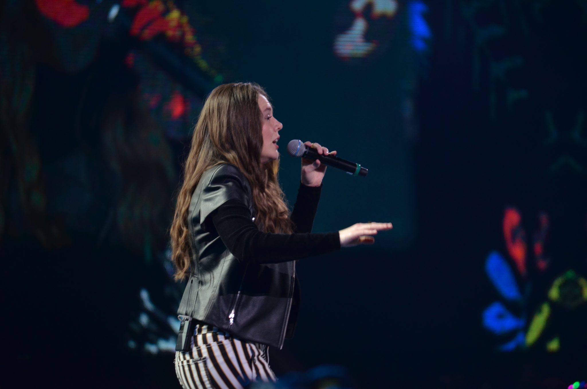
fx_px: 4881
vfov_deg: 4.6
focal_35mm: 300
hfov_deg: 6.9
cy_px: 194
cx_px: 294
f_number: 5.6
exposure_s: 1/125
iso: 800
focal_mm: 200
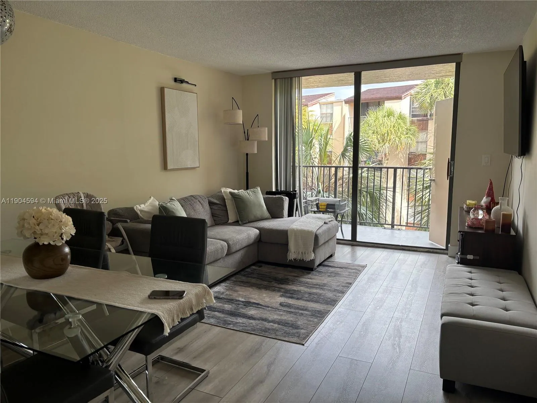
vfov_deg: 53.1
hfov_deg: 67.3
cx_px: 268
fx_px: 403
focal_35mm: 26
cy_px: 202
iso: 40
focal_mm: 5.96
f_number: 1.6
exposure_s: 1/198
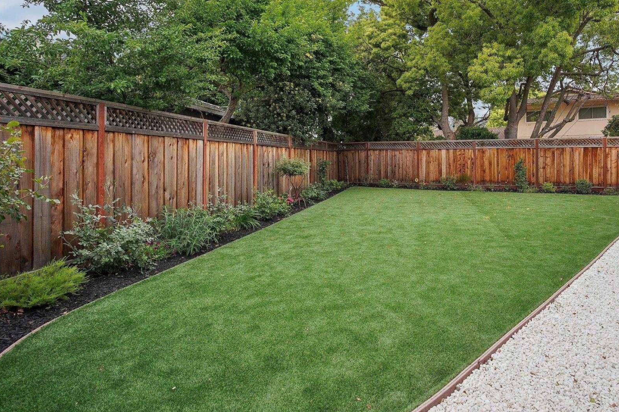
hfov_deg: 76.8
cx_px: 396
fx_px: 378
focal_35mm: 22
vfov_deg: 56.3
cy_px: 148
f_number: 8
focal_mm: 17
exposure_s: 1/90
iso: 400
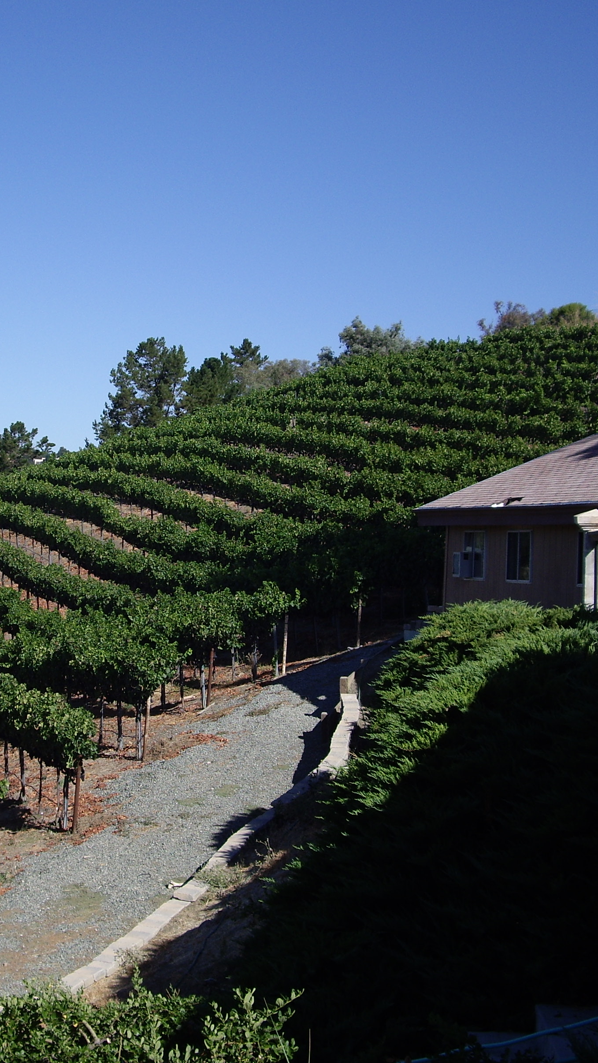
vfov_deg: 37.2
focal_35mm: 56
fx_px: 1579
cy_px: 529
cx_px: 162
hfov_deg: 21.3
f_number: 5.6
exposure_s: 1/250
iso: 50
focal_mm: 7.9
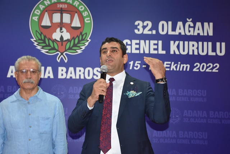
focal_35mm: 57
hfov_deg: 35.0
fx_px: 364
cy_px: 77
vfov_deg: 23.8
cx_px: 115
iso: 1400
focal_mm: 38
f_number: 4.2
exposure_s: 1/60
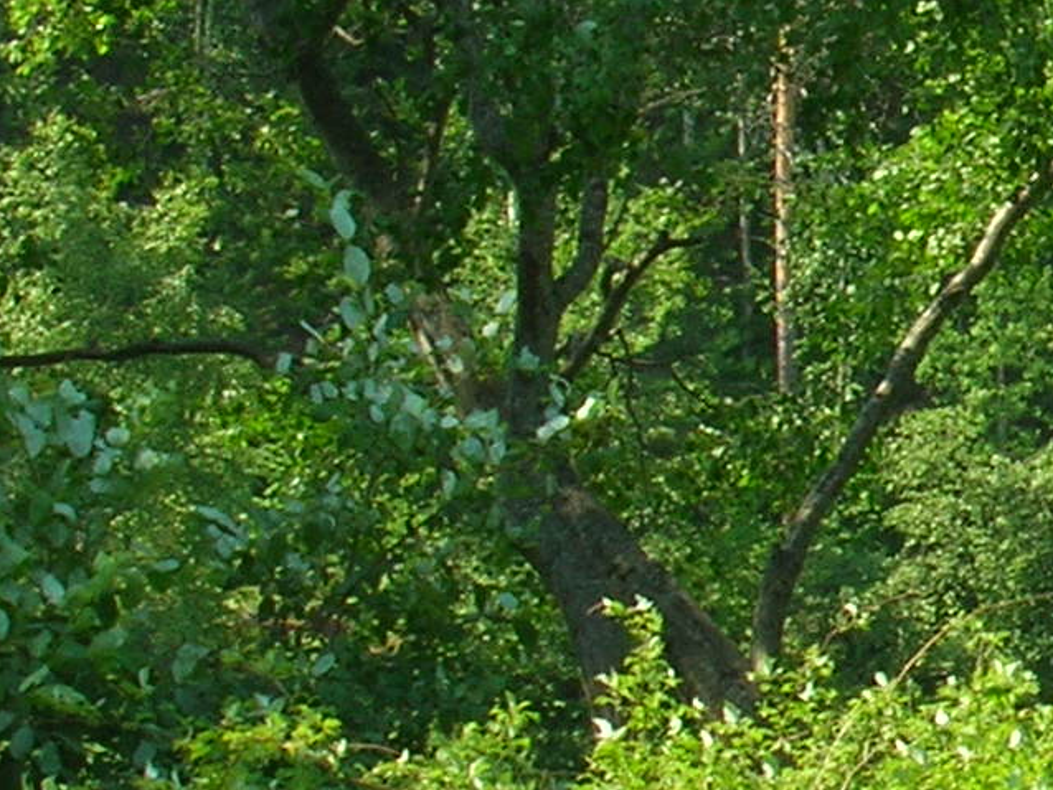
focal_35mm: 268
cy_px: 322
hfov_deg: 7.2
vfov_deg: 5.5
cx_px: 1992
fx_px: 8155
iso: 50
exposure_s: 1/68
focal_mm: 11
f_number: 6.4
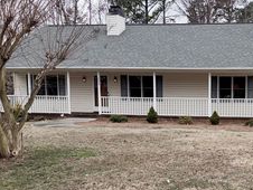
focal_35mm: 53
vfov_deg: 27.3
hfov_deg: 34.3
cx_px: 224
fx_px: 388
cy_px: 135
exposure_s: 1/1855
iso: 100
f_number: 1.78
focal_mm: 6.76
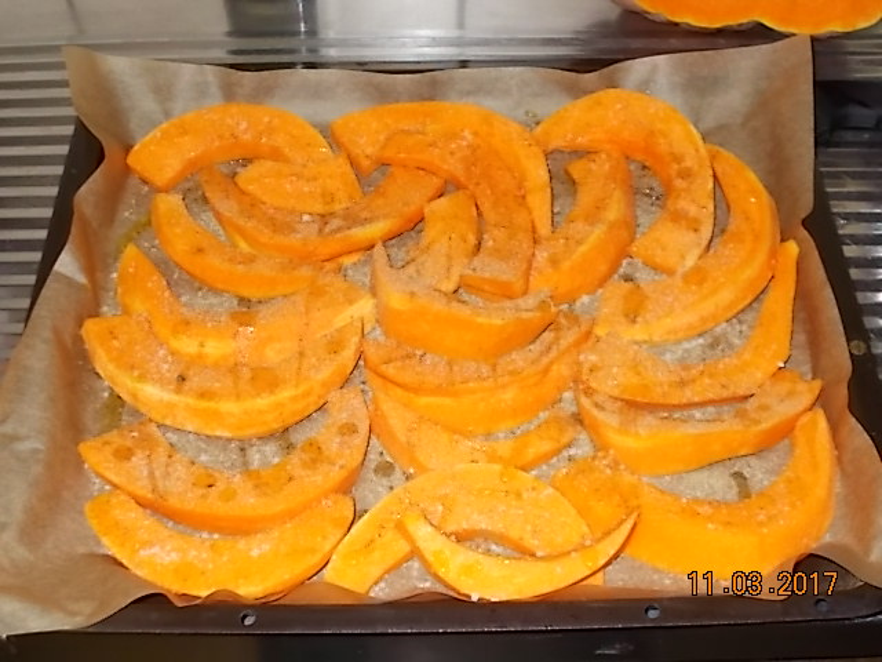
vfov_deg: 29.1
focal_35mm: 50
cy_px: 331
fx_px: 1274
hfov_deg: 38.2
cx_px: 441
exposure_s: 1/30
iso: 200
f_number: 4.5
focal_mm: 9
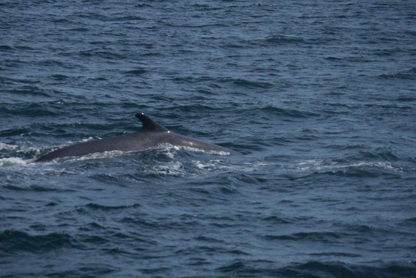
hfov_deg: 9.6
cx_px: 165
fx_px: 2469
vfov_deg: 6.4
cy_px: 141
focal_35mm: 214
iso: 200
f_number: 4.8
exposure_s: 1/4000
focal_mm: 105
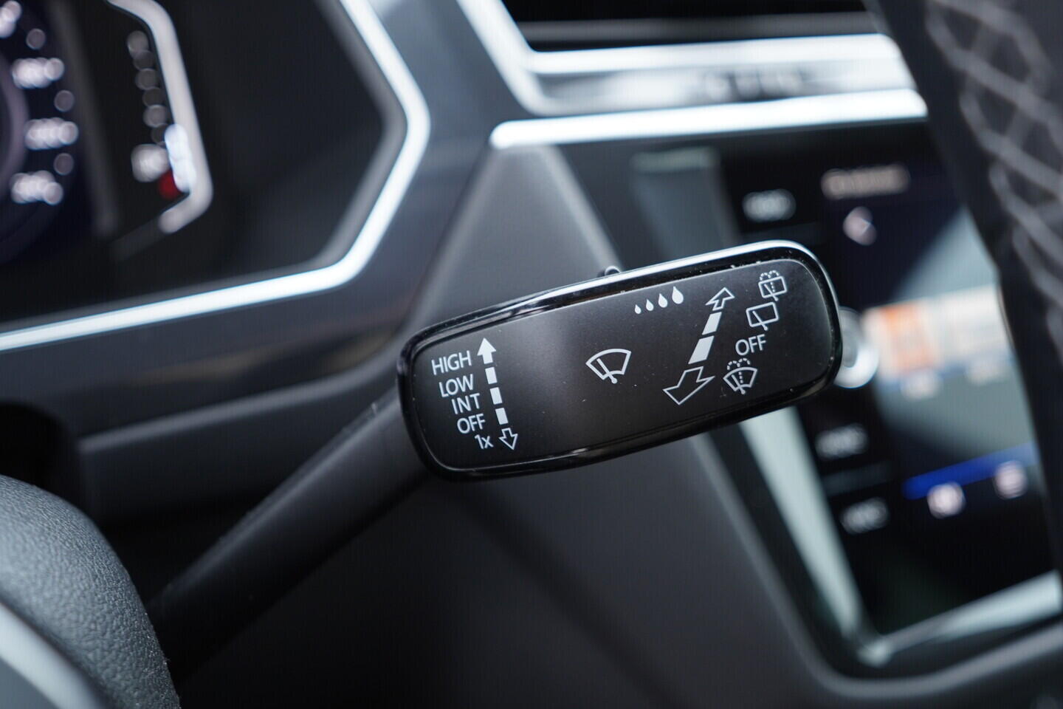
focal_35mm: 36
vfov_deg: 36.9
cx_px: 532
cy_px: 354
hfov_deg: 53.1
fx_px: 1063
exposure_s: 1/40
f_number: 2.8
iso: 400
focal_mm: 24
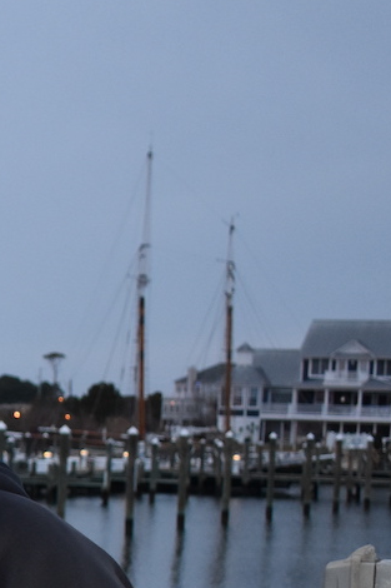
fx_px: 2005
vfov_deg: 16.2
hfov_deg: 10.0
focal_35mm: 123
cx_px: -480
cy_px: 651
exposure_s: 1/60
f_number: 3.8
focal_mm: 22
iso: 800
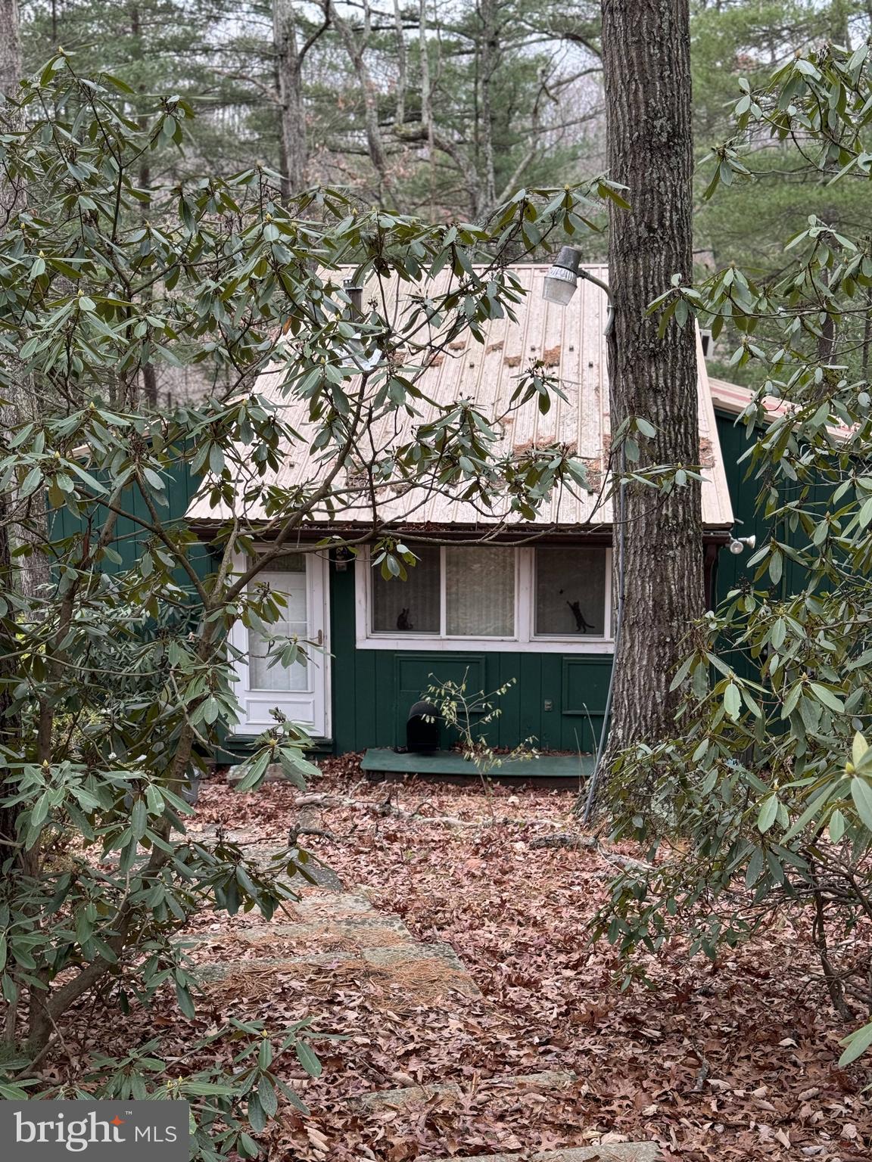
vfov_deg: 39.7
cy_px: 581
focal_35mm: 48
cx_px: 436
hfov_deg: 30.3
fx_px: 1612
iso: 100
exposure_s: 1/97
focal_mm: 6.76
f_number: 1.78
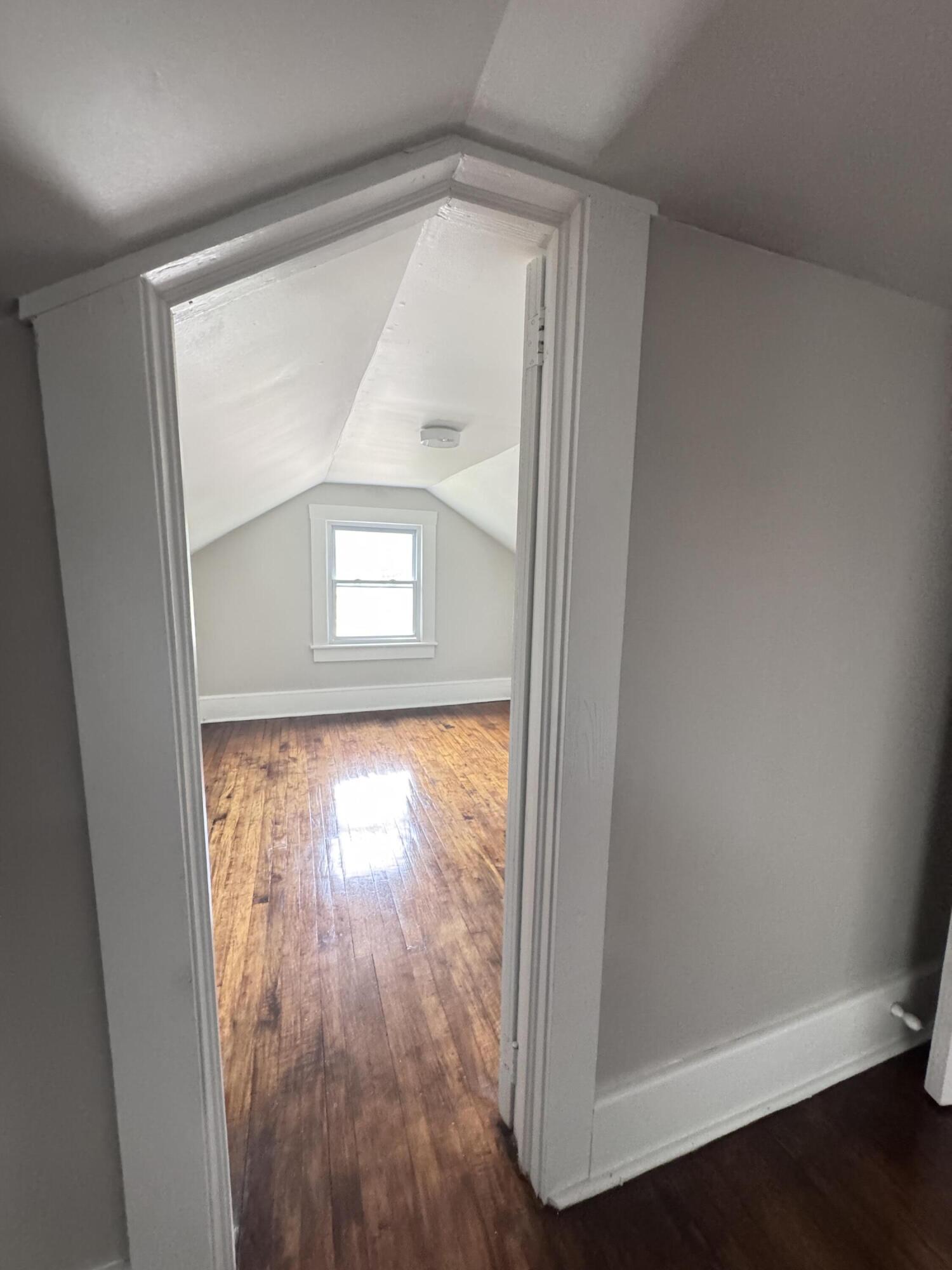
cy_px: 635
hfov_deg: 85.7
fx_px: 513
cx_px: 476
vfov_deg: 102.1
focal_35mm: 14
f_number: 2.2
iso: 800
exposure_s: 1/60
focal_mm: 2.22
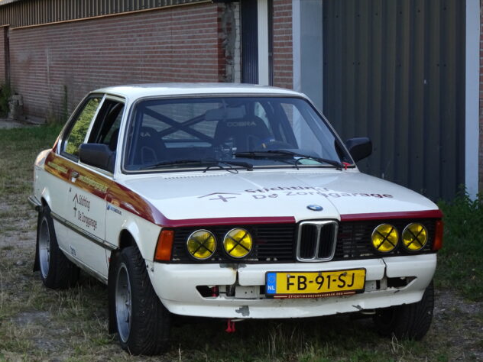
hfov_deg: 18.4
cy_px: 219
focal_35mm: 107
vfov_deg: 13.8
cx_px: 231
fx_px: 1493
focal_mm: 14.99
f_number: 5
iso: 100
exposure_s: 1/100
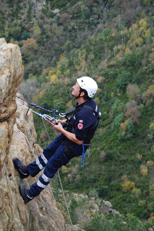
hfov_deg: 16.6
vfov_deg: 24.6
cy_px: 116
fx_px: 528
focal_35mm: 82
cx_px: 77
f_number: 5.6
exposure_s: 1/125
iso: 180
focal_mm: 55
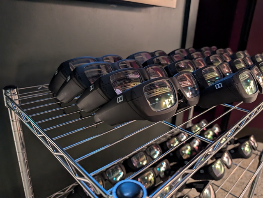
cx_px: 132
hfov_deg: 71.5
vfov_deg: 56.9
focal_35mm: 24
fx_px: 183
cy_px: 99
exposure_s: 1/30
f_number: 1.68
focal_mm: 6.9
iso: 386
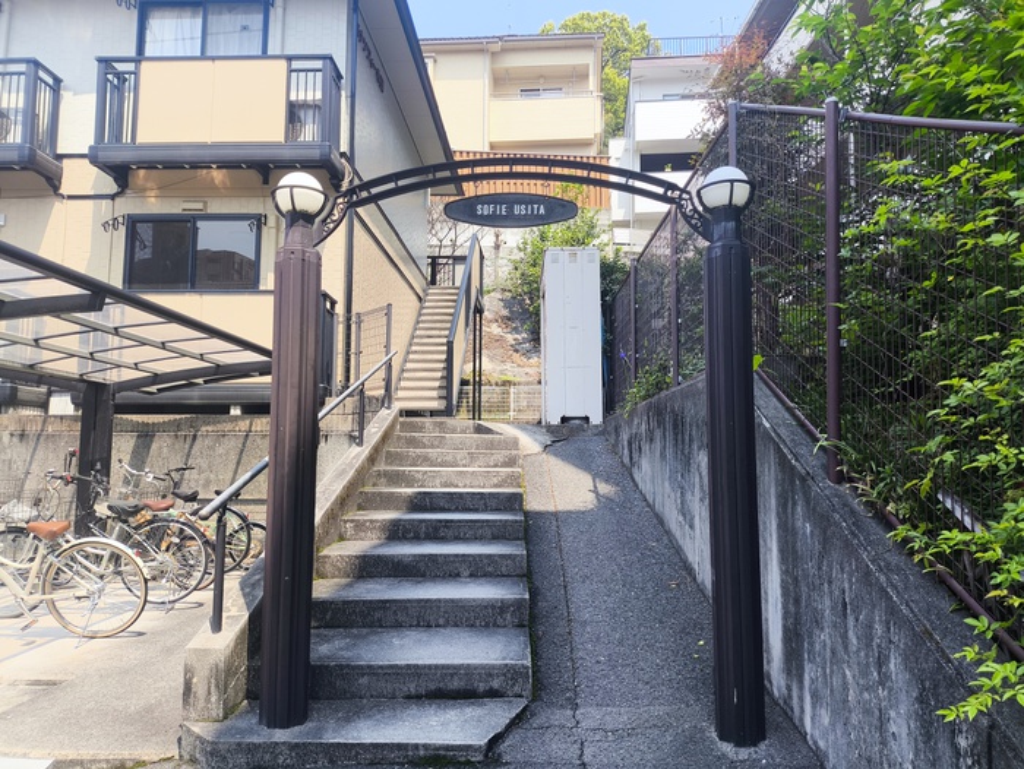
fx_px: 740
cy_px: 384
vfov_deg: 54.9
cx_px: 512
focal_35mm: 25
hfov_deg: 69.4
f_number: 1.7
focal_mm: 4.71
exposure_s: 1/763
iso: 50
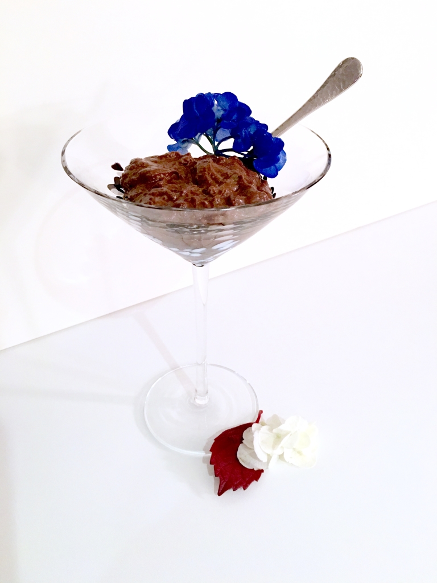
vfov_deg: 61.7
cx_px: 218
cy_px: 292
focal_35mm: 29
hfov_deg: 48.2
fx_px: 488
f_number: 2.2
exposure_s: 1/15
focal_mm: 4.15
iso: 80
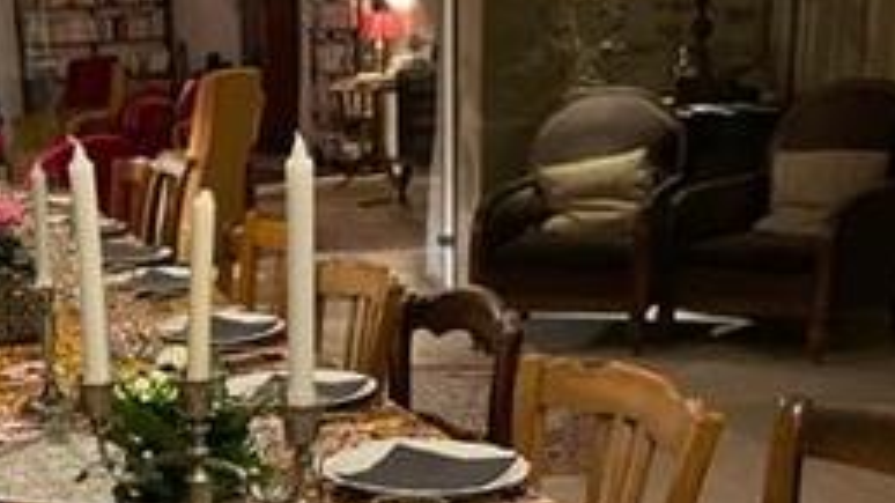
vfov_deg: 17.6
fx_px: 1566
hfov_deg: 31.2
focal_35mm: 66
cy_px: 565
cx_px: 194
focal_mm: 4.2
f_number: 1.6
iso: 500
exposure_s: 1/33
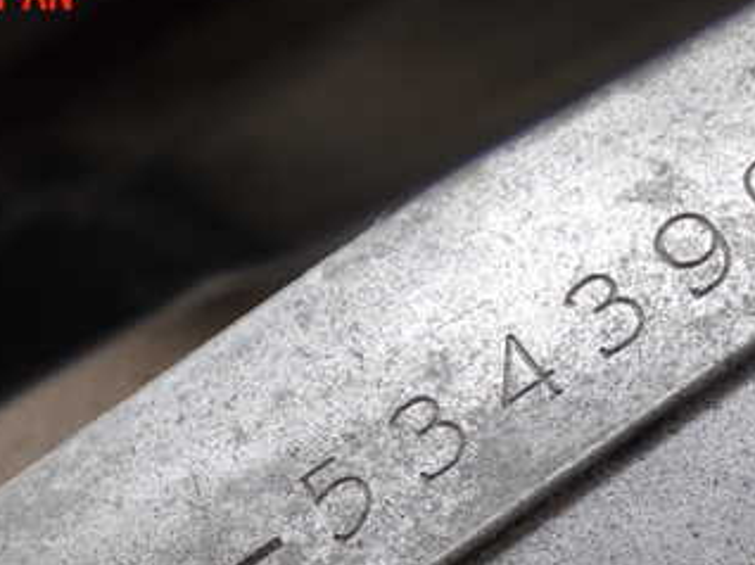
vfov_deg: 14.4
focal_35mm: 102
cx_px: 354
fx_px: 2223
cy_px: 499
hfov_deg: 19.3
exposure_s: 1/60
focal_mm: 9.65
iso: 200
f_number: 4.5
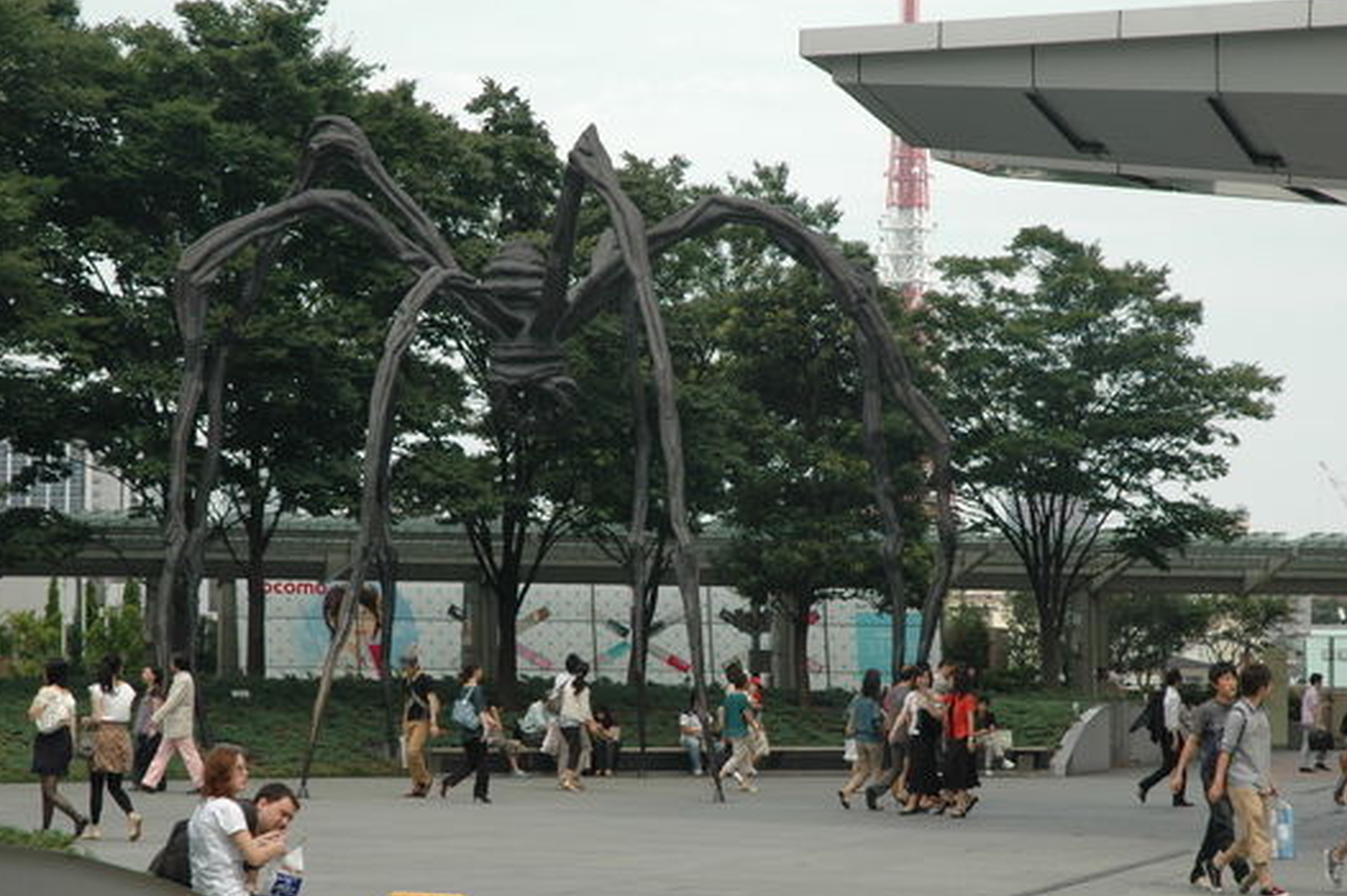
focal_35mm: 106
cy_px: 500
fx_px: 3964
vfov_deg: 12.9
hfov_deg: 19.3
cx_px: 668
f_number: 8
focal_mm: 62
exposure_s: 1/250
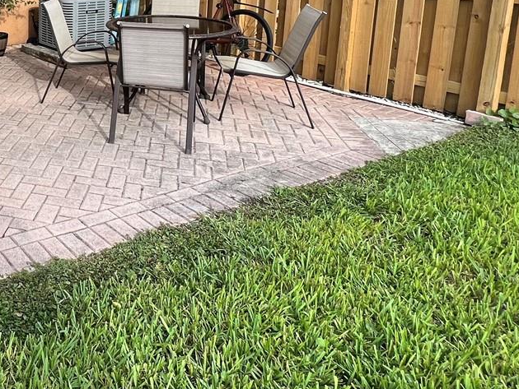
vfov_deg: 39.4
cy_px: 28
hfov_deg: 46.3
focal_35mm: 33
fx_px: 495
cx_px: -2
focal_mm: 1.57
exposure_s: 1/544
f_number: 1.8
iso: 32
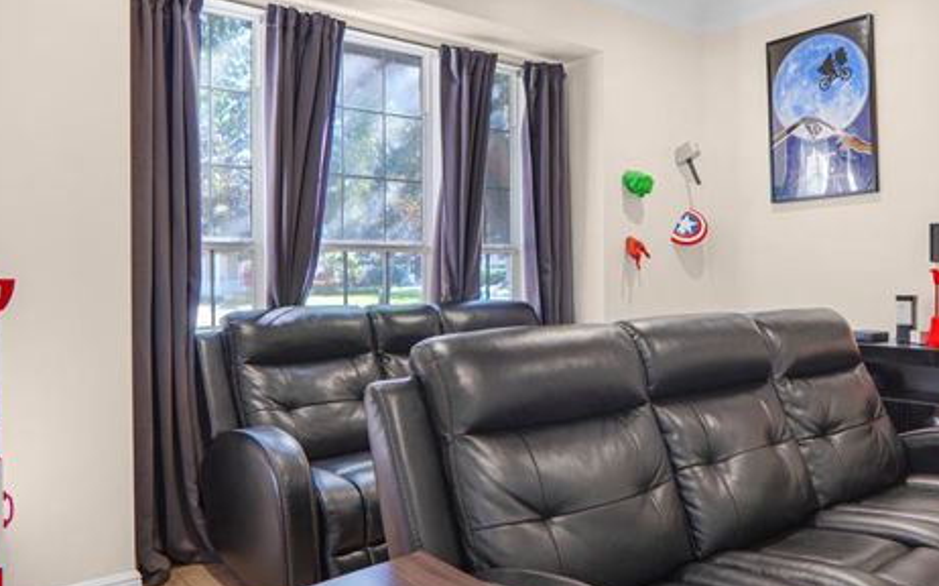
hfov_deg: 65.8
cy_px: 276
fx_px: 716
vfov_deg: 44.4
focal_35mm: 28
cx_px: 572
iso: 500
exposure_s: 1/30
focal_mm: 12
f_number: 2
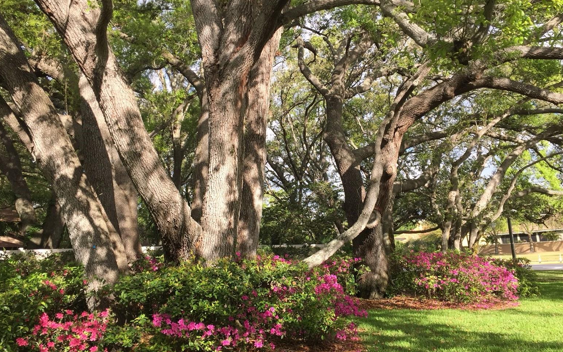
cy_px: 190
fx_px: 491
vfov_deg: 39.4
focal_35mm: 32
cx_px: 292
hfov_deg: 59.6
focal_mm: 4.15
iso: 32
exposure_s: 1/557
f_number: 2.2
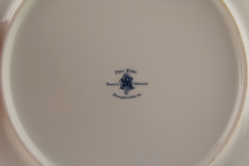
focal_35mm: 60
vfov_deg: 22.6
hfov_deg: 33.4
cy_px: 83
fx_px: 415
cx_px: 124
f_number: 6.3
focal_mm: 40
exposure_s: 1/160
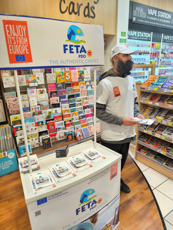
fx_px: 153
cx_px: 86
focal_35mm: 23
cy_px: 115
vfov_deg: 73.9
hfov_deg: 58.9
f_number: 1.65
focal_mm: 6.14
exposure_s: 1/50
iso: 500
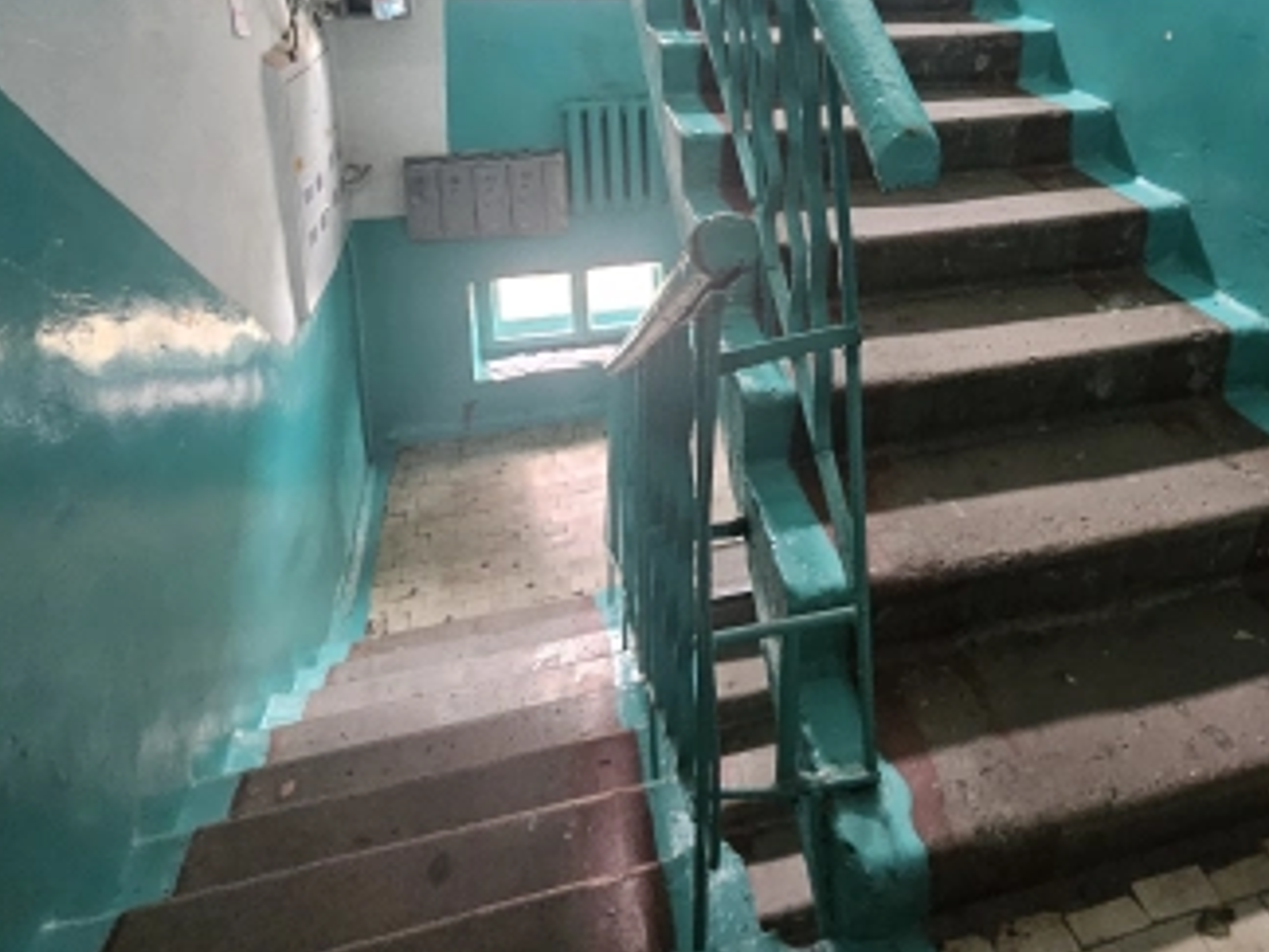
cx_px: 819
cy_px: 165
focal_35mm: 25
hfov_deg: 67.9
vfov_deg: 50.8
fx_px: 916
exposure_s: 1/25
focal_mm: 1.7
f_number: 2.2
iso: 640
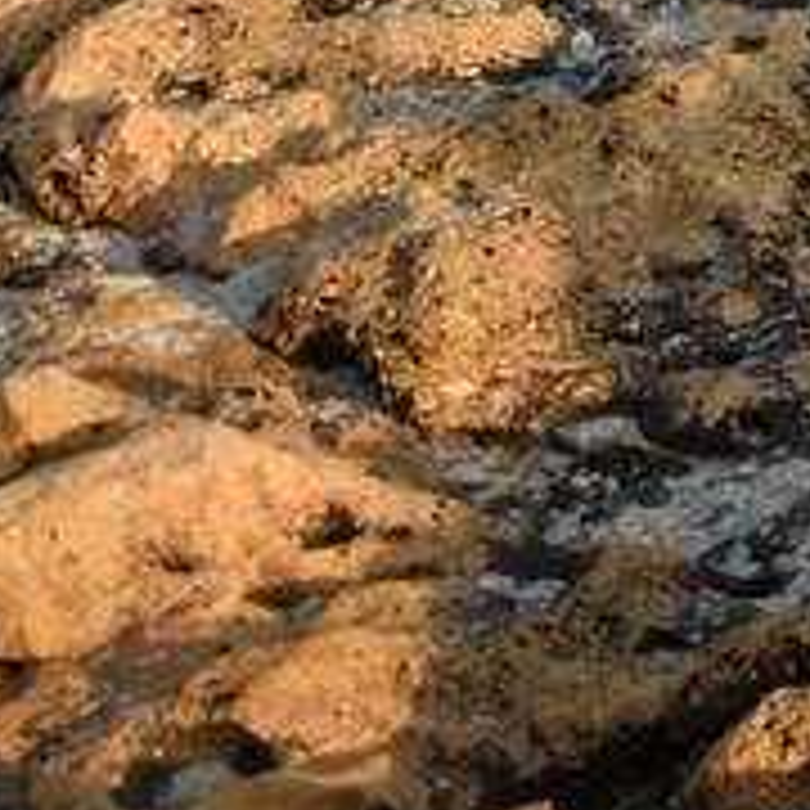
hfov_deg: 5.4
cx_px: 3564
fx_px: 7201
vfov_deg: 6.1
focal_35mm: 272
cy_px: -1420
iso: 400
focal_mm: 36
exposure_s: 1/250
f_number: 11
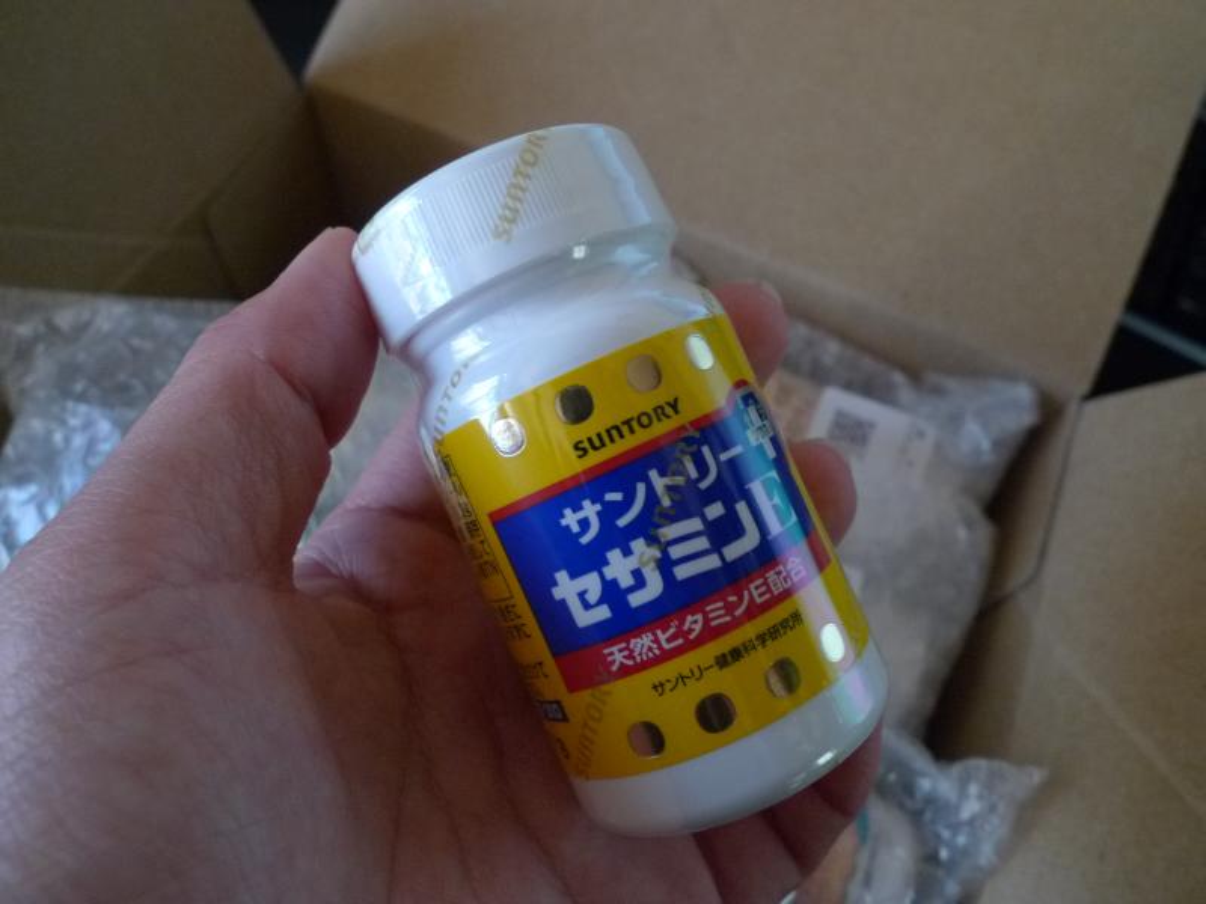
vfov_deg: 56.8
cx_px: 603
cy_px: 452
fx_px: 836
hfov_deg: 71.6
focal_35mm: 24
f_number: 3.2
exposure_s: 1/10
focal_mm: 5.1
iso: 400
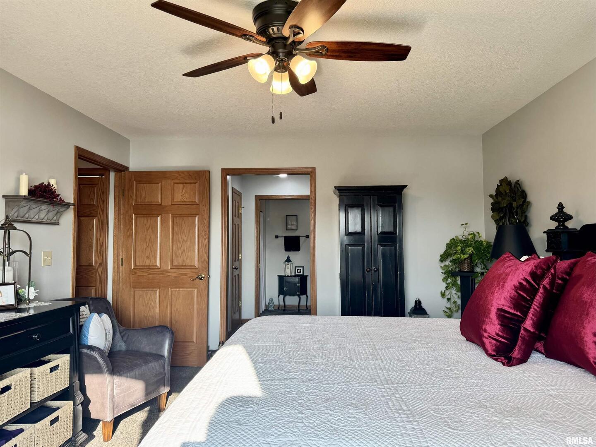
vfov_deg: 56.8
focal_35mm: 24
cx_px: 298
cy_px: 224
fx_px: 413
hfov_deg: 71.6
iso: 50
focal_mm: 6.76
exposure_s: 1/120
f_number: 1.78
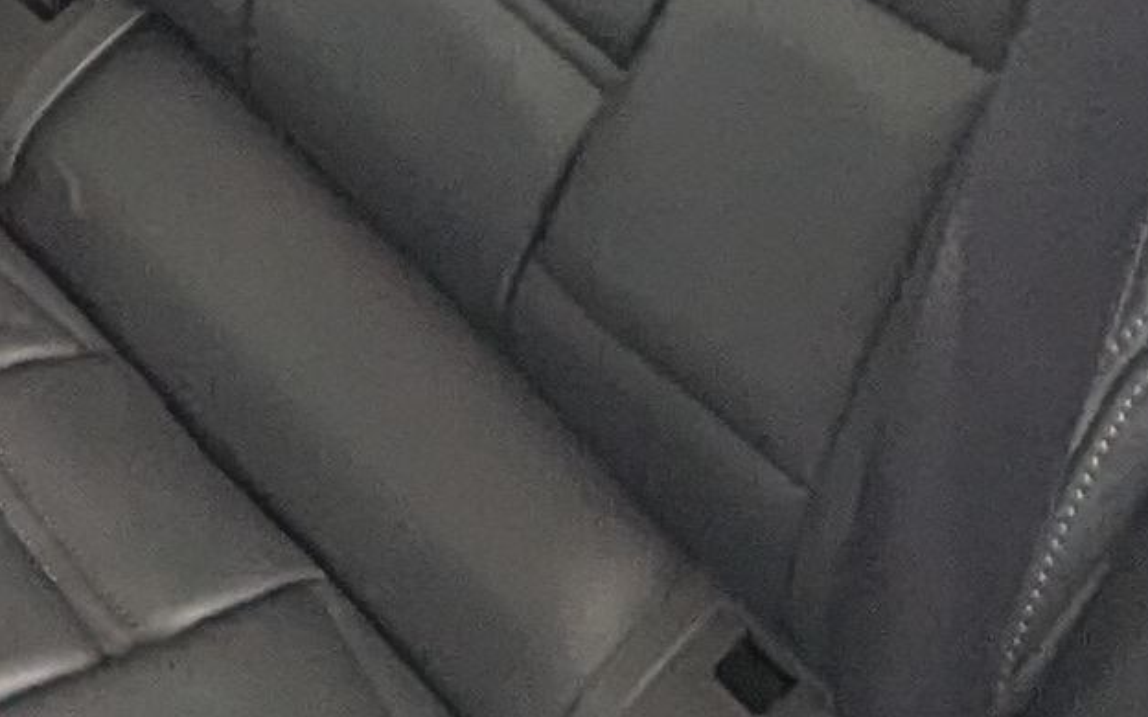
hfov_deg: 18.3
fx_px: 3473
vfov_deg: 11.1
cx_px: -17
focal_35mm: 111
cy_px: -487
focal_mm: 2.35
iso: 74
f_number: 2.2
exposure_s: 1/31.3
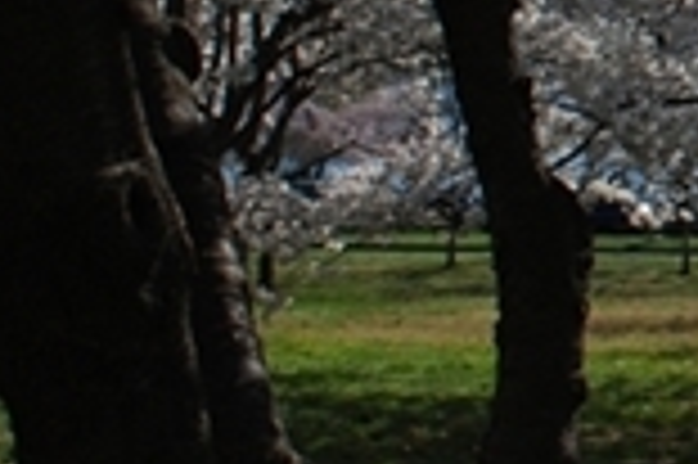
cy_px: -104
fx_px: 3157
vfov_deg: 8.3
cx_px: 1373
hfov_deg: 11.4
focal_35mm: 163
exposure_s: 1/160
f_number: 11
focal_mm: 24
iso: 100
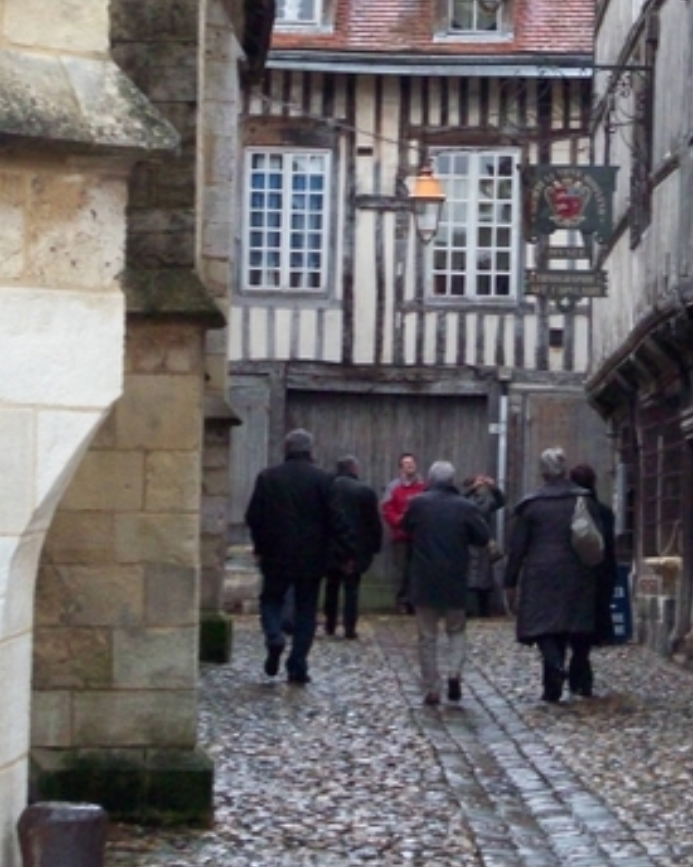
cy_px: 181
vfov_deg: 14.6
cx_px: 491
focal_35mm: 131
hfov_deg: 11.8
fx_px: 3360
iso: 269
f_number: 4.2
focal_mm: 12.8
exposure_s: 1/71.5
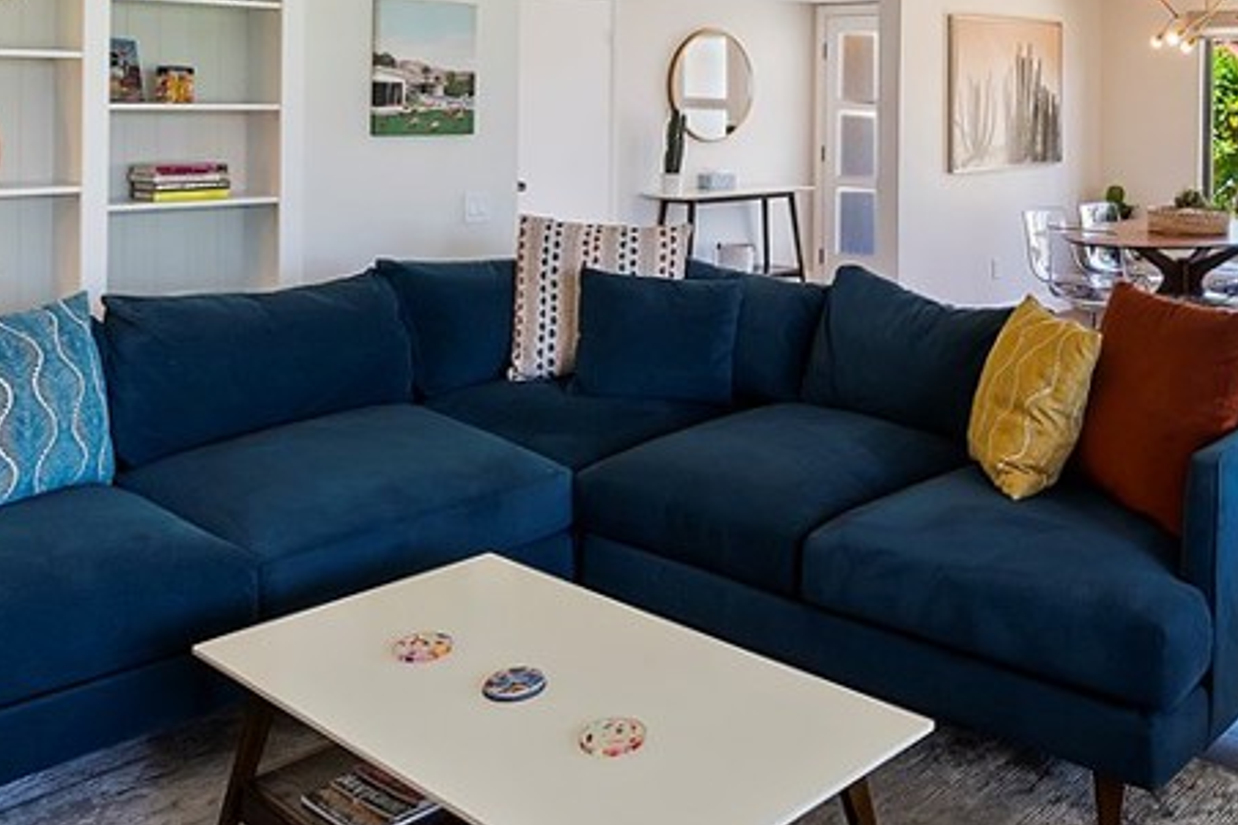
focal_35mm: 34
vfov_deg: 36.3
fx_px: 1169
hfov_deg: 52.9
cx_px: 950
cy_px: 73
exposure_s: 1/30
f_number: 8
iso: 400
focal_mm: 10
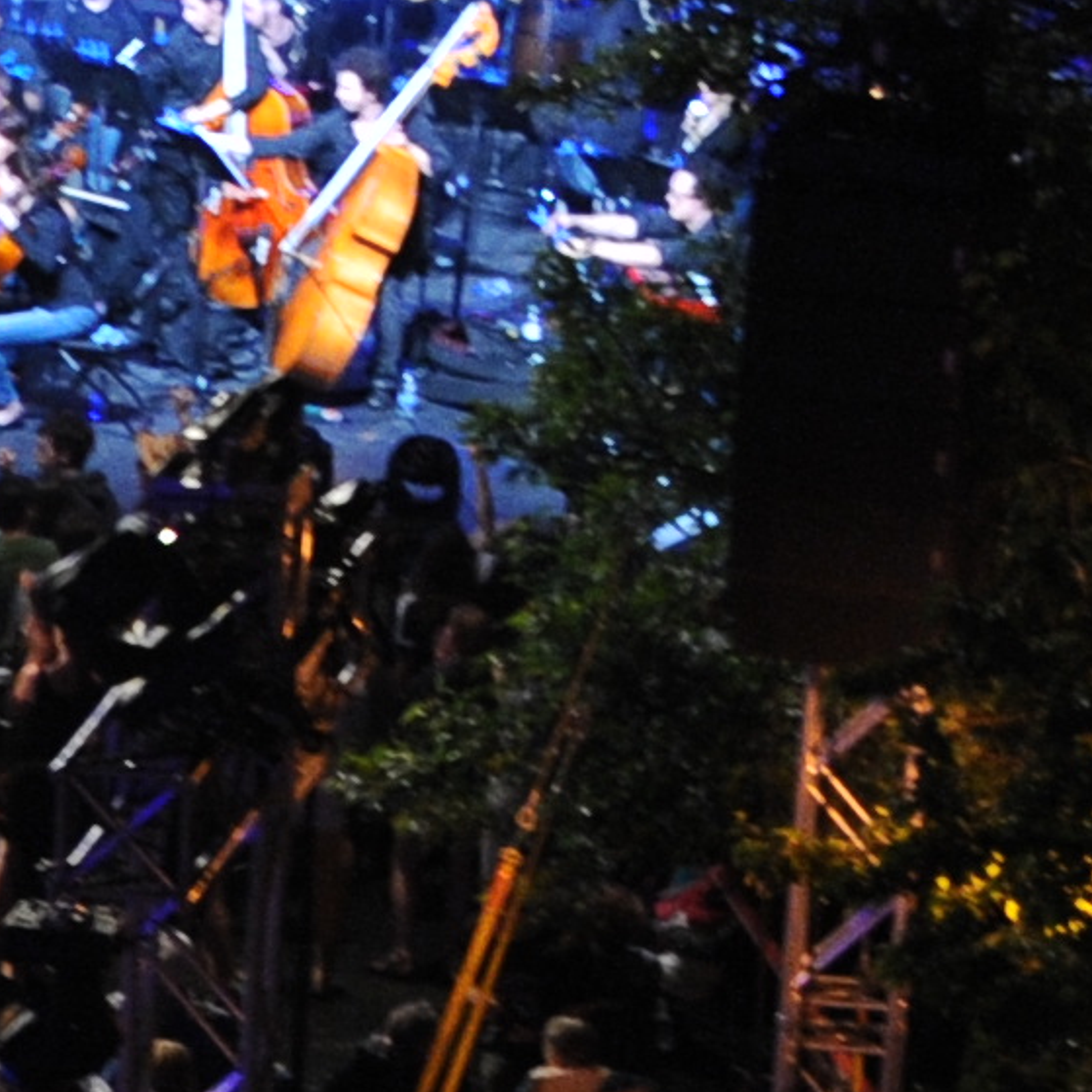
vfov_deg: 4.1
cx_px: -2430
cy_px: 1258
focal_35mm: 427
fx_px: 15240
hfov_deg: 4.0
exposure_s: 1/50
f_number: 4
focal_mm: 66
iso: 1600
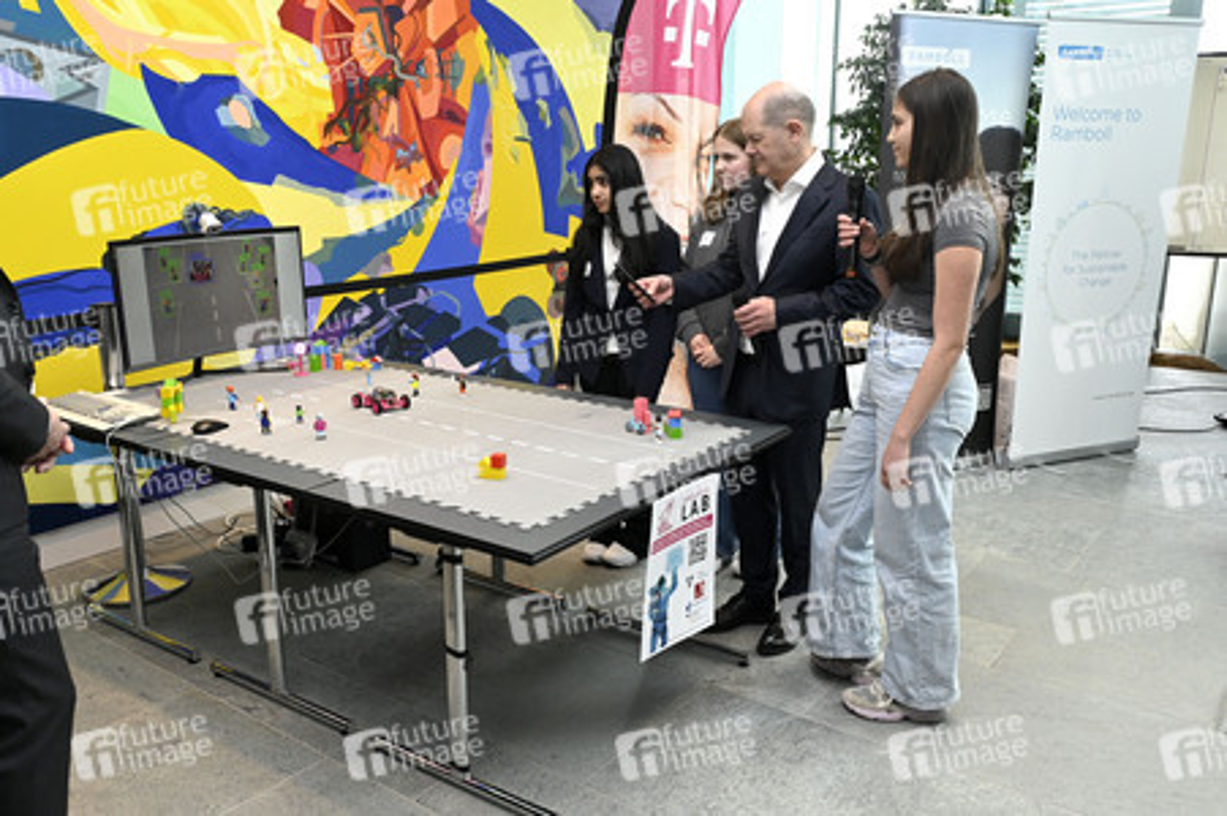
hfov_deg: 62.0
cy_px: 408
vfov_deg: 43.5
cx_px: 614
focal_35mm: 30
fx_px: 1022
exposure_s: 1/160
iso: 3200
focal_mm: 30
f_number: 9
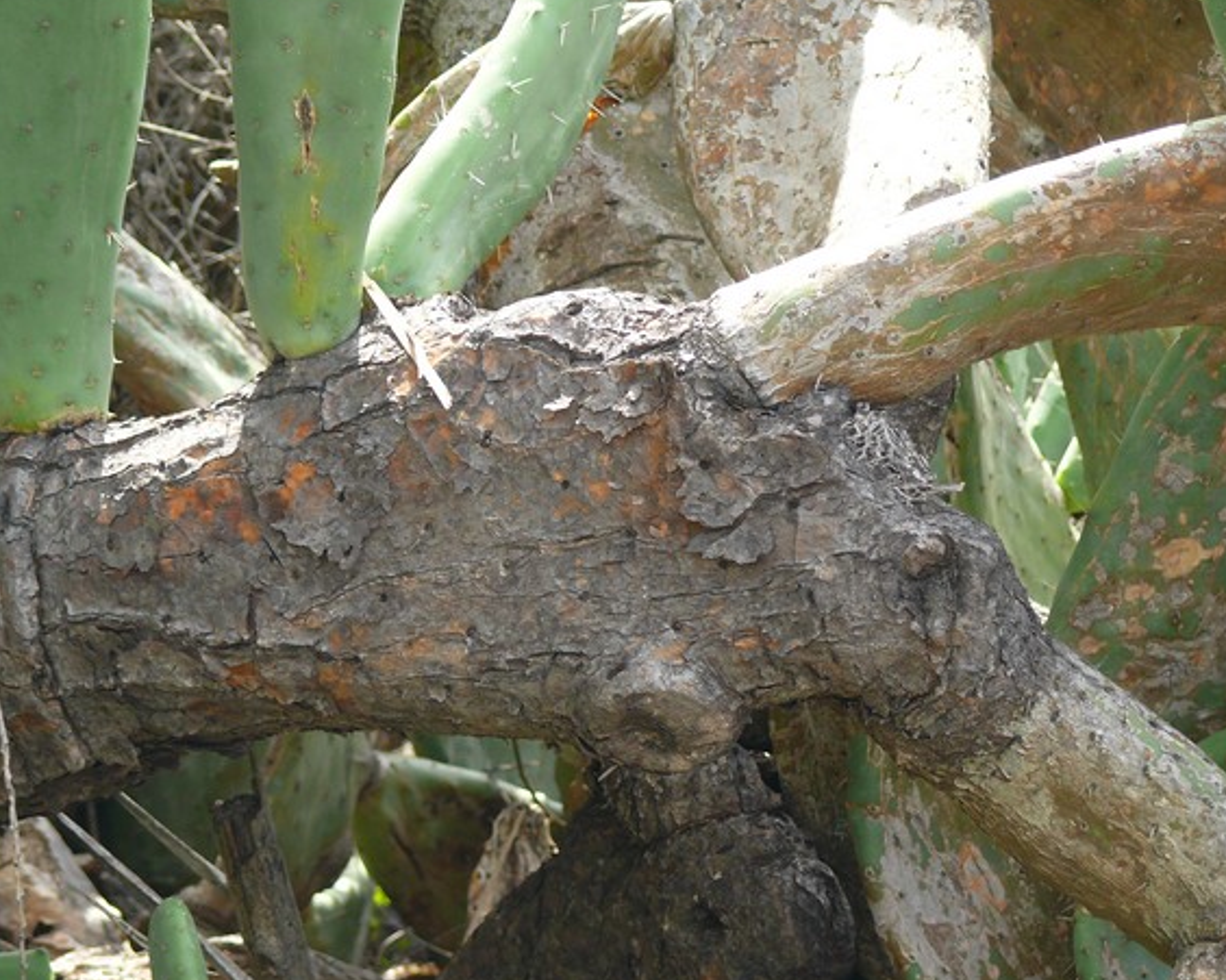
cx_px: 465
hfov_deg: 9.4
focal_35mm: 205
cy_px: 543
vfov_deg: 7.5
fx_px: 7437
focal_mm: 33.5
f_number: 3.6
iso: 100
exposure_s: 1/50
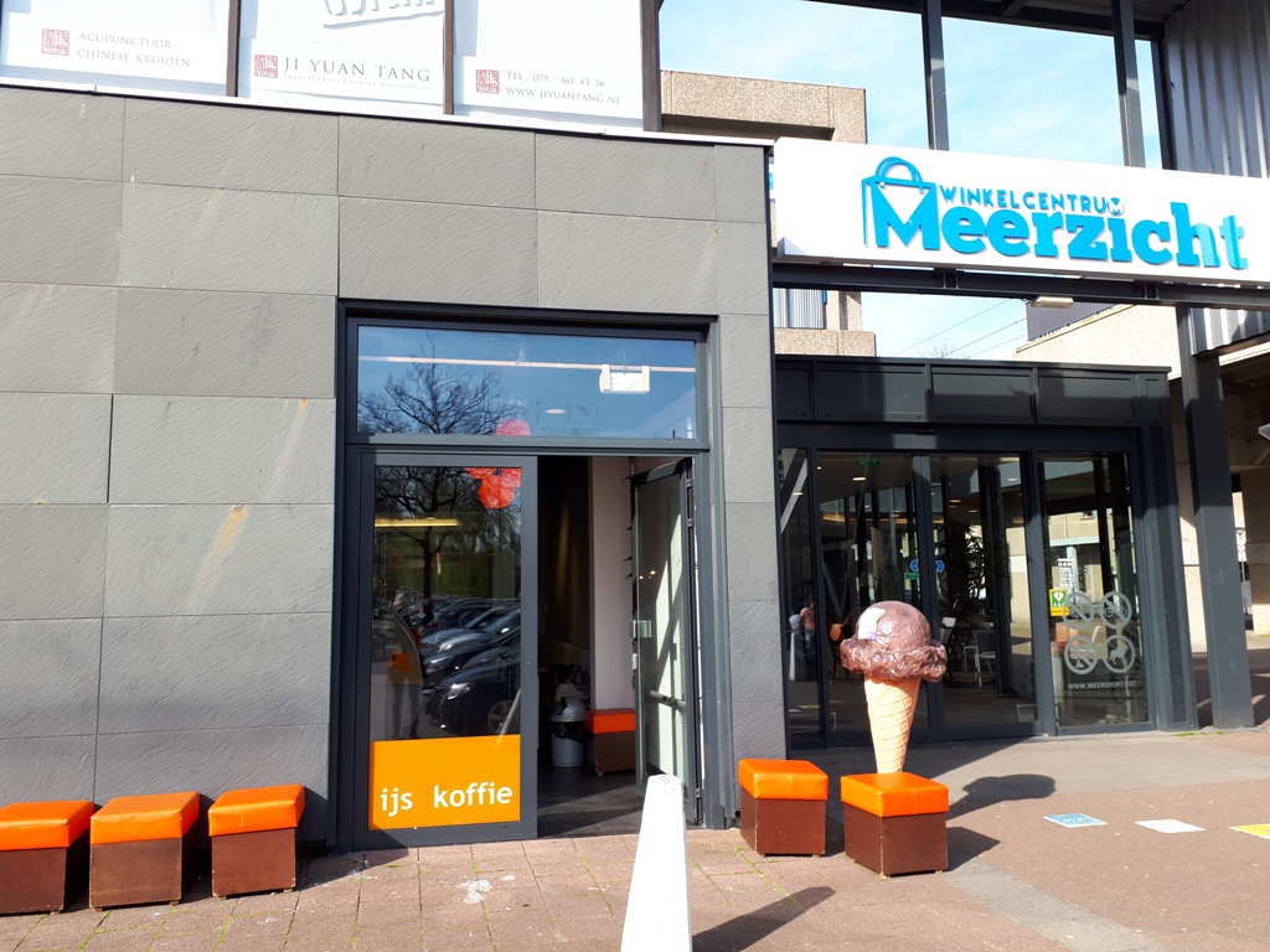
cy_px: 476
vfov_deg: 51.4
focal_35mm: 27
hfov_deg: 65.3
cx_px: 635
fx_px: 991
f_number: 1.9
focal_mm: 3.6
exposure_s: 1/481
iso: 40
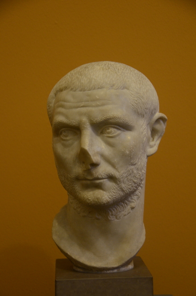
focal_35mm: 75
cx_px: 98
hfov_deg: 18.1
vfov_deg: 27.0
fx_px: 615
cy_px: 148
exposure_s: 1/10
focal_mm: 50
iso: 1250
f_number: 4.8
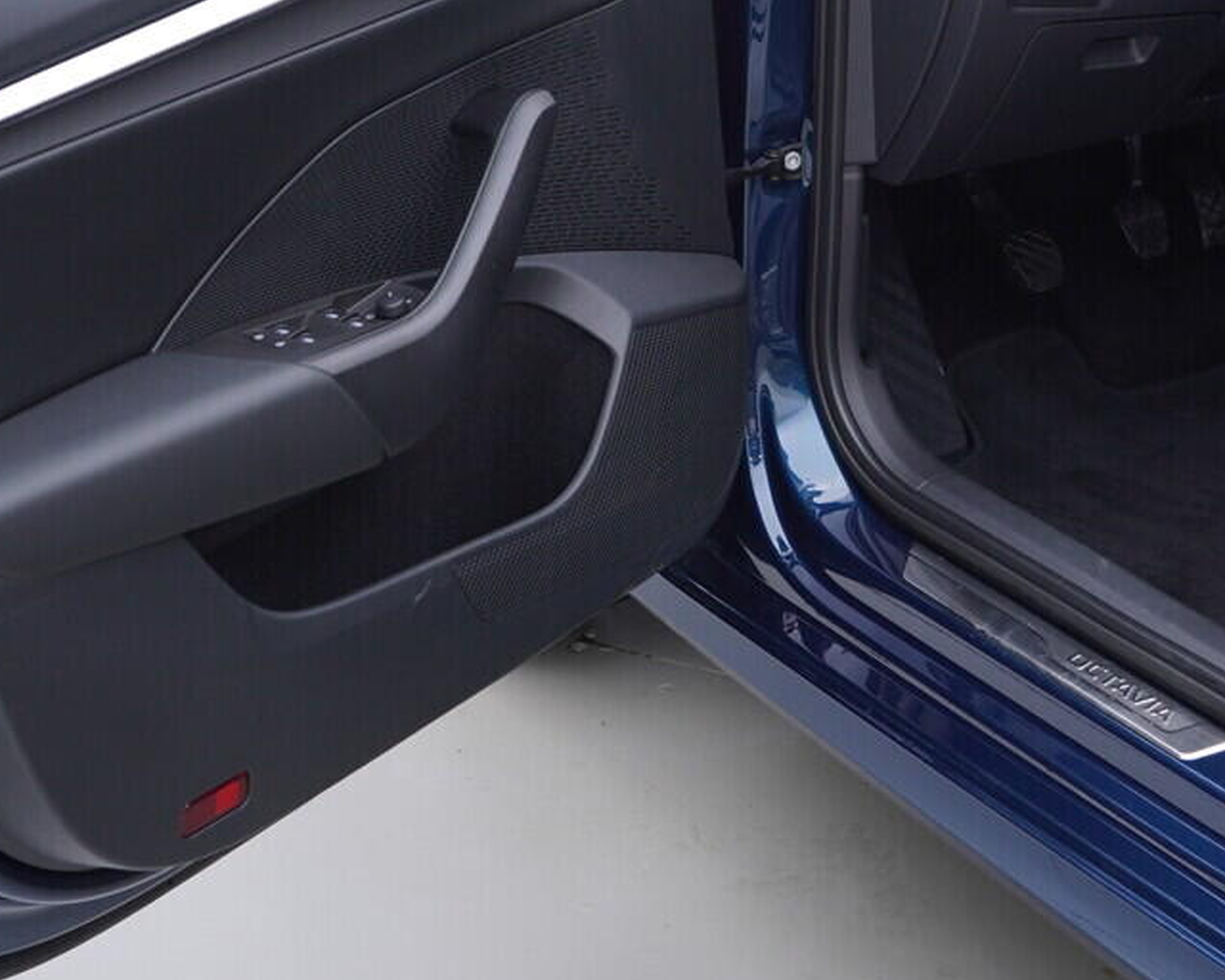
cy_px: 73
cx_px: 798
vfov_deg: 19.7
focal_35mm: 76
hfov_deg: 25.0
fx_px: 2755
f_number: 3.2
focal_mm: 24
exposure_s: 1/50
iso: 125
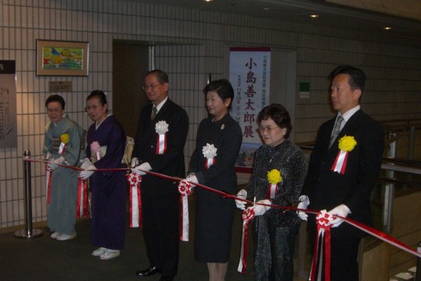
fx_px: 585
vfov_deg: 27.0
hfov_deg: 39.6
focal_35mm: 50
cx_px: 207
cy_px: 153
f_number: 3
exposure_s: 1/60
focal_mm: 7.6
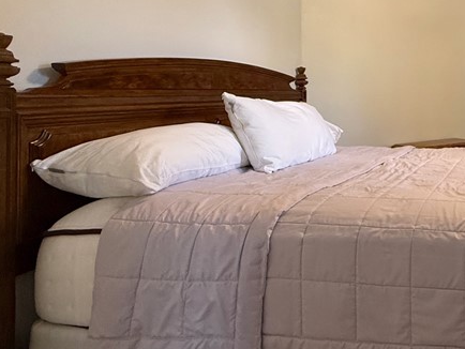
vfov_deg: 41.6
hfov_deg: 44.9
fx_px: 444
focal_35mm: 33
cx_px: 486
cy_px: 84
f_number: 2.2
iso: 400
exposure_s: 1/60
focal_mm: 2.22
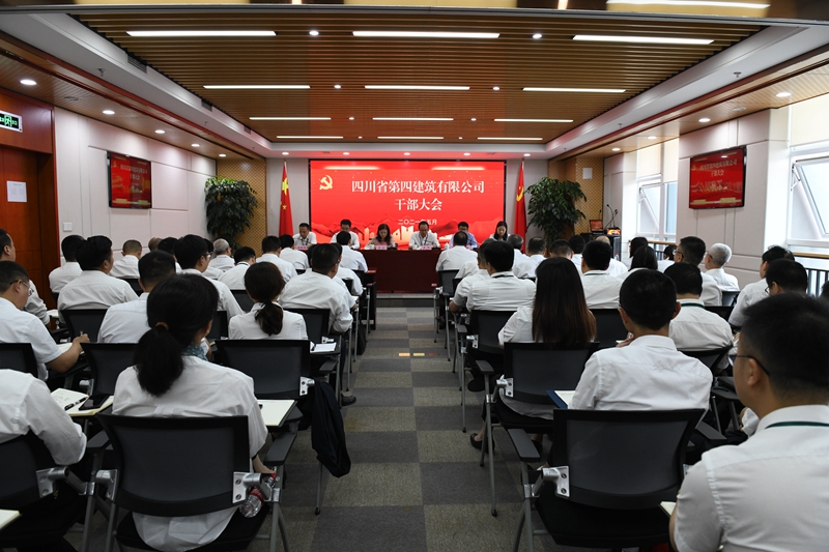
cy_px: 276
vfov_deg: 53.1
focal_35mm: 24
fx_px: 553
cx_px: 414
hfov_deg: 73.8
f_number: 5.6
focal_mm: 24
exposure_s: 1/125
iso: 1600
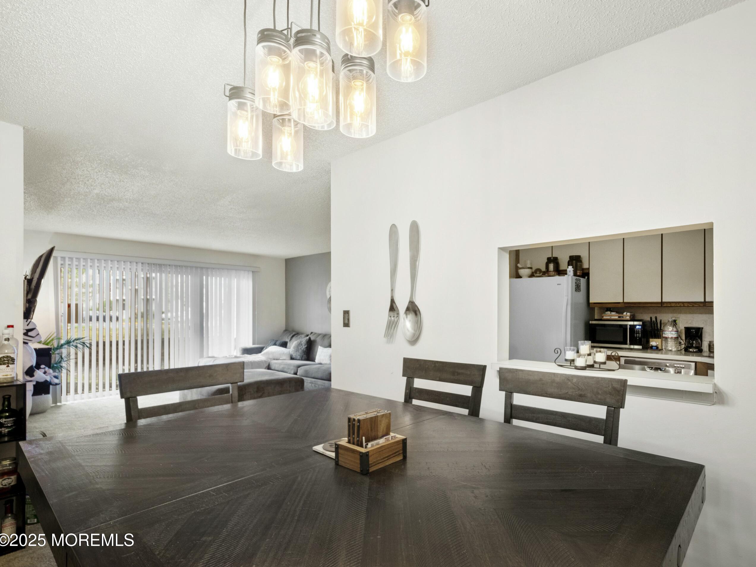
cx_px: 441
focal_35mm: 17
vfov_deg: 74.7
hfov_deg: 90.2
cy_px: 270
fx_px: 371
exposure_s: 1/3
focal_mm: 10
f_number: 8
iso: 250
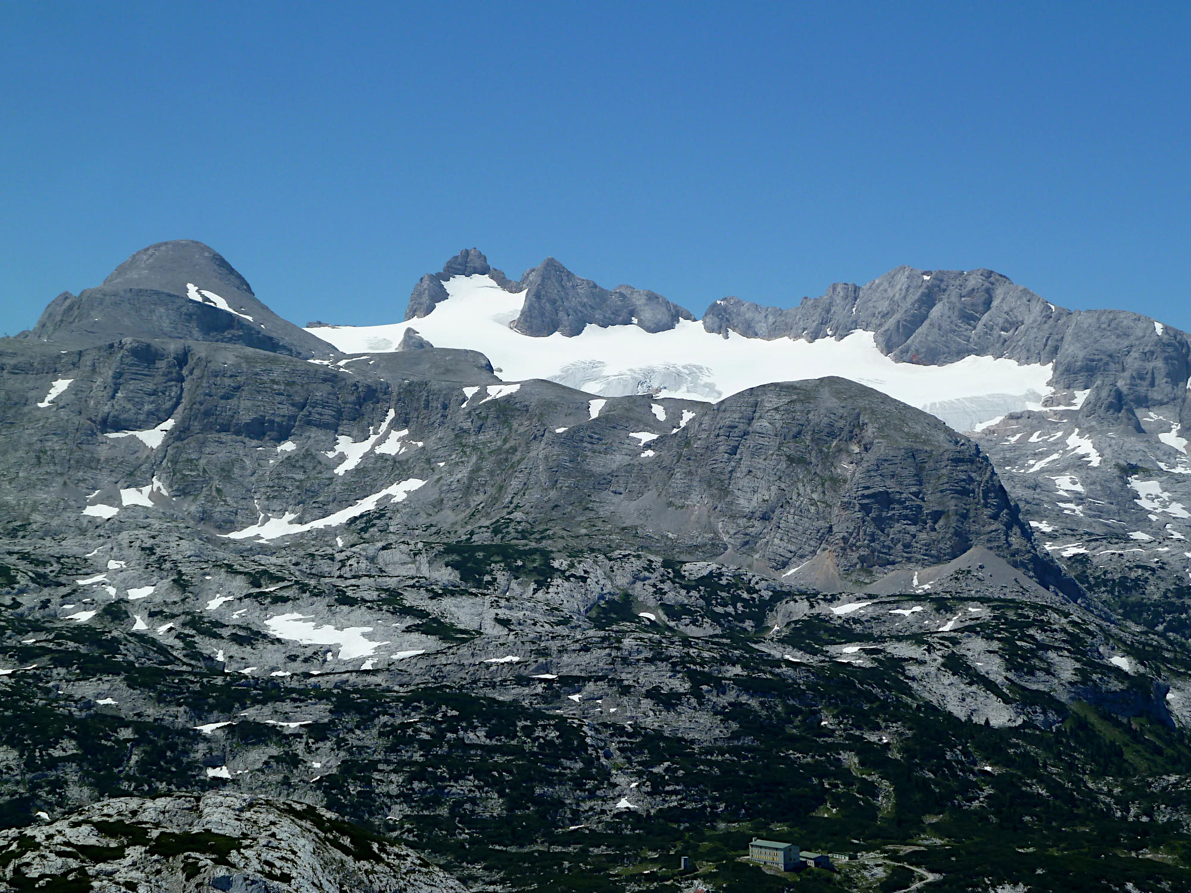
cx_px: 596
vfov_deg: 18.9
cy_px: 446
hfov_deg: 25.0
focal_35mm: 78
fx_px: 2684
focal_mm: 12.8
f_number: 5.6
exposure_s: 1/500
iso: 80
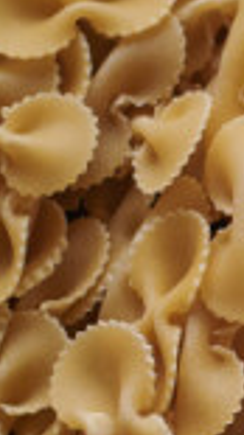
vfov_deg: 7.9
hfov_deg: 4.1
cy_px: 519
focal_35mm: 270
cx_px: 1052
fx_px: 3111
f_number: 8
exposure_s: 1/100
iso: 160
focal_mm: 50
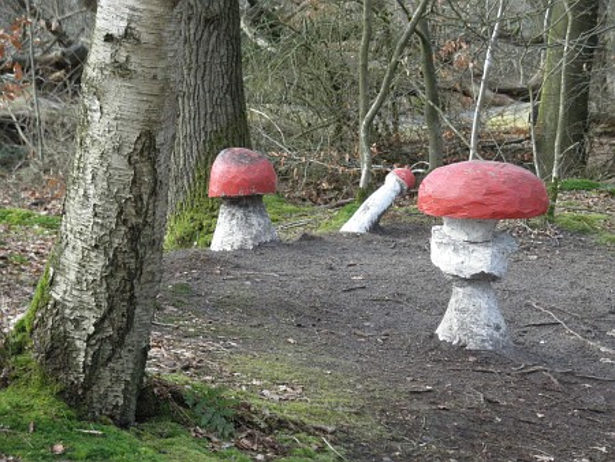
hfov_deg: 12.5
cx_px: 308
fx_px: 2809
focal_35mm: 158
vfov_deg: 9.4
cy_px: 231
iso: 250
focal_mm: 27.9
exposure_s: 1/160
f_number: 5.3
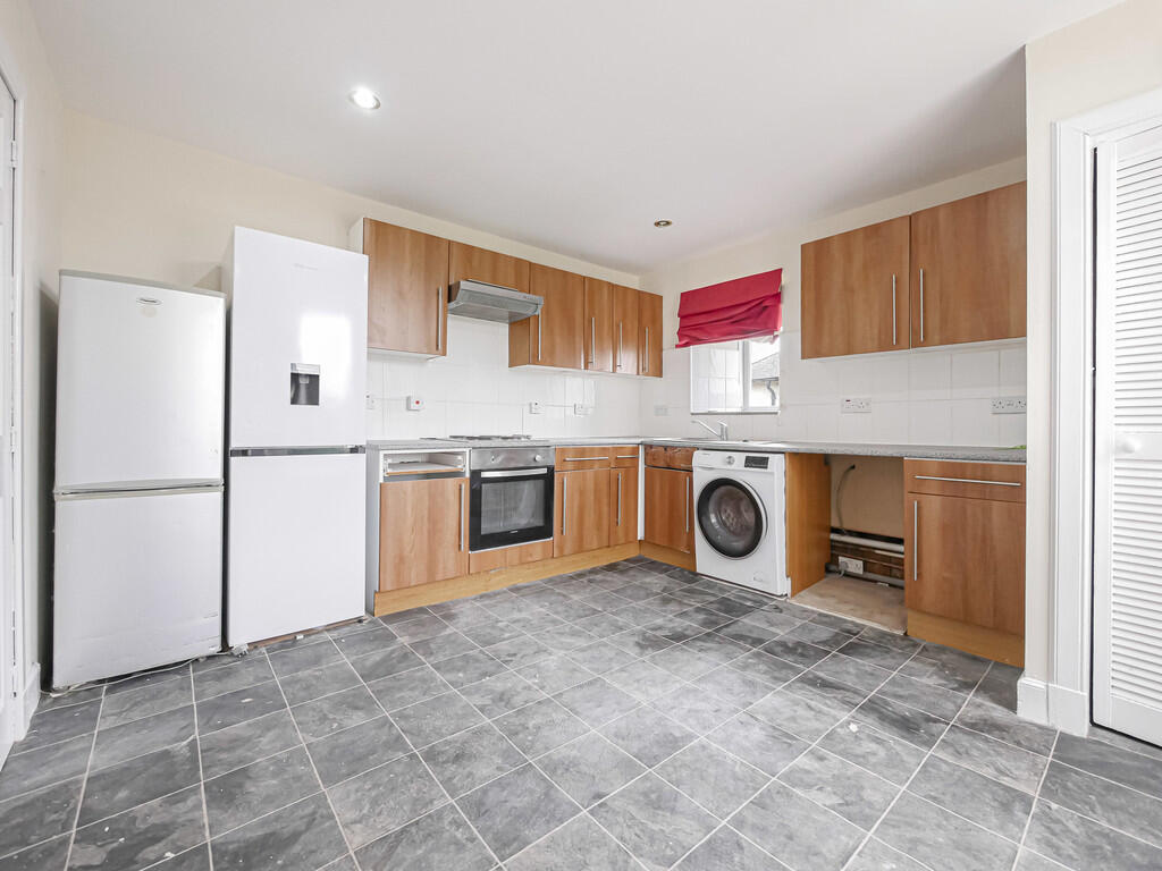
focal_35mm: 14
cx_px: 581
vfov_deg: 85.7
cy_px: 436
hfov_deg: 102.1
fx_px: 470
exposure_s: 1/60
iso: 1600
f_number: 4
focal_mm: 7
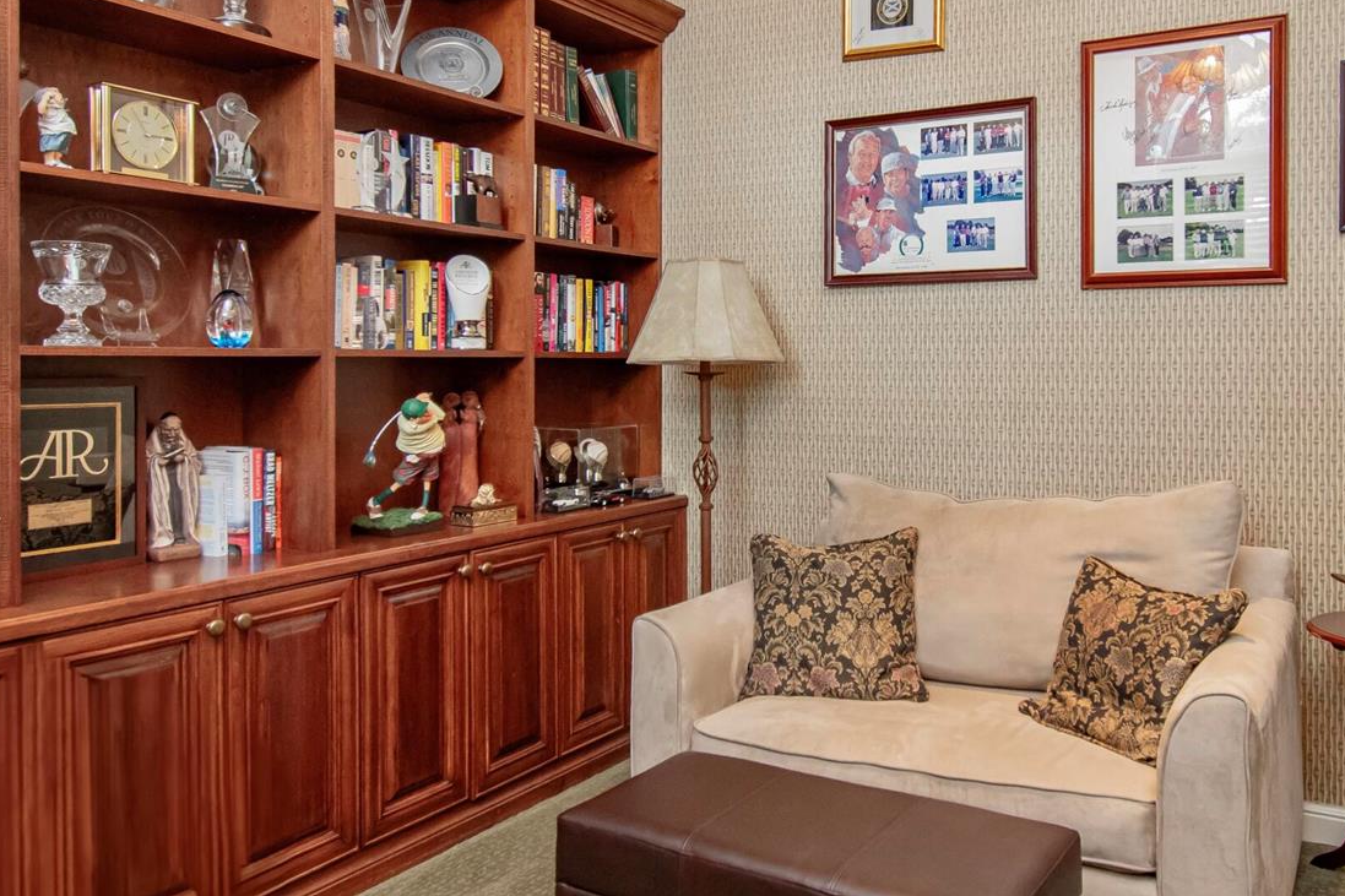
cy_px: 361
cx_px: 792
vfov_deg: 46.1
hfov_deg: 65.0
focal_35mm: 28
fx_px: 1046
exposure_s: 1/60
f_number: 4.5
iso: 1600
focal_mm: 10
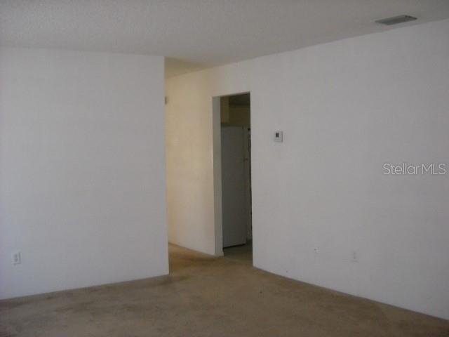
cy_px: 168
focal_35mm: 41
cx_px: 224
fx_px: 532
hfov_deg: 45.8
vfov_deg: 35.1
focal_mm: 6.72
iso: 400
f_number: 3.1
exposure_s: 1/38
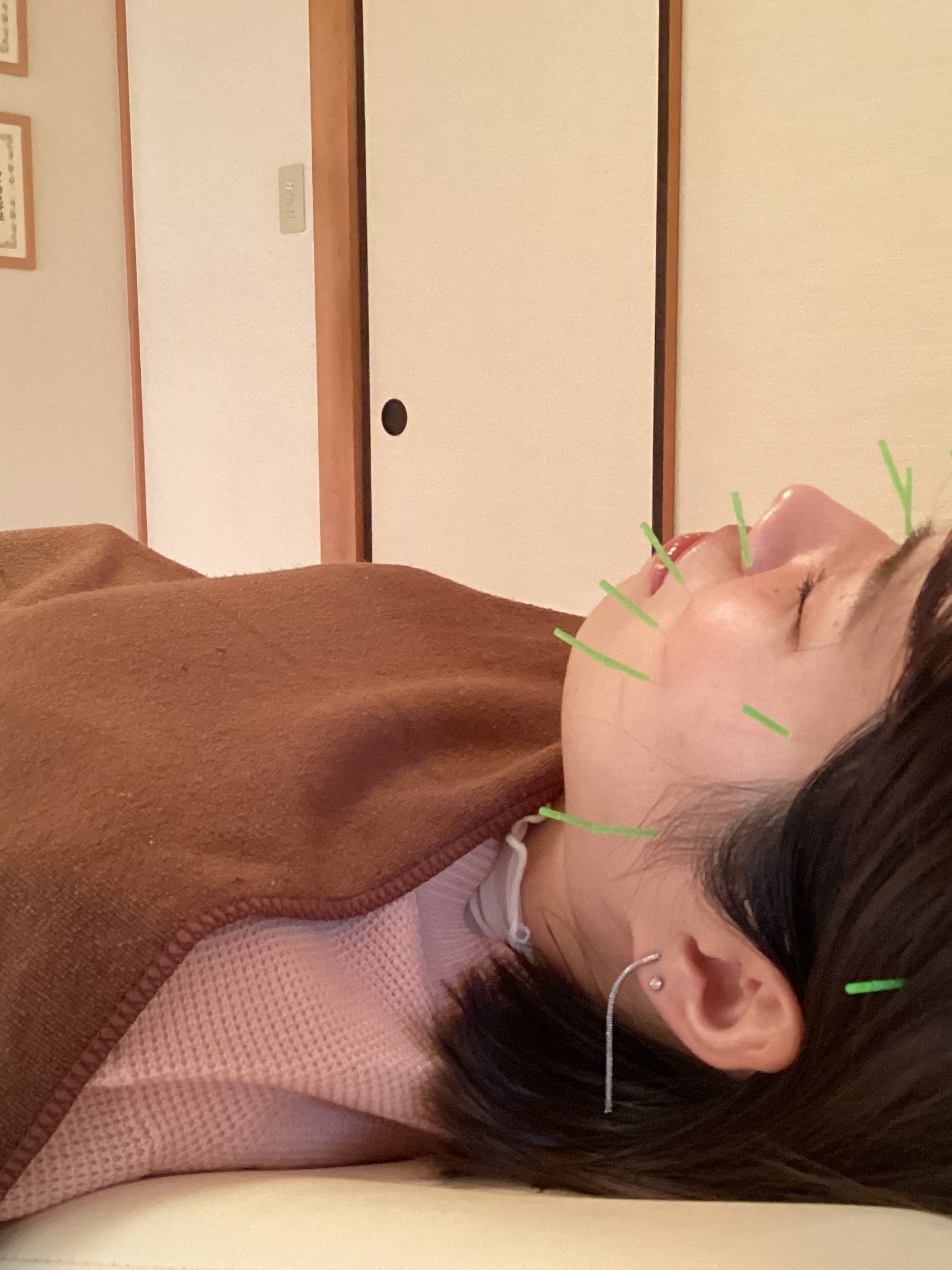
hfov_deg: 29.7
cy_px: 714
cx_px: 484
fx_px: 1797
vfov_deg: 38.8
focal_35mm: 49
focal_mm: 3.3
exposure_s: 1/33
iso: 400
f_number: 2.4
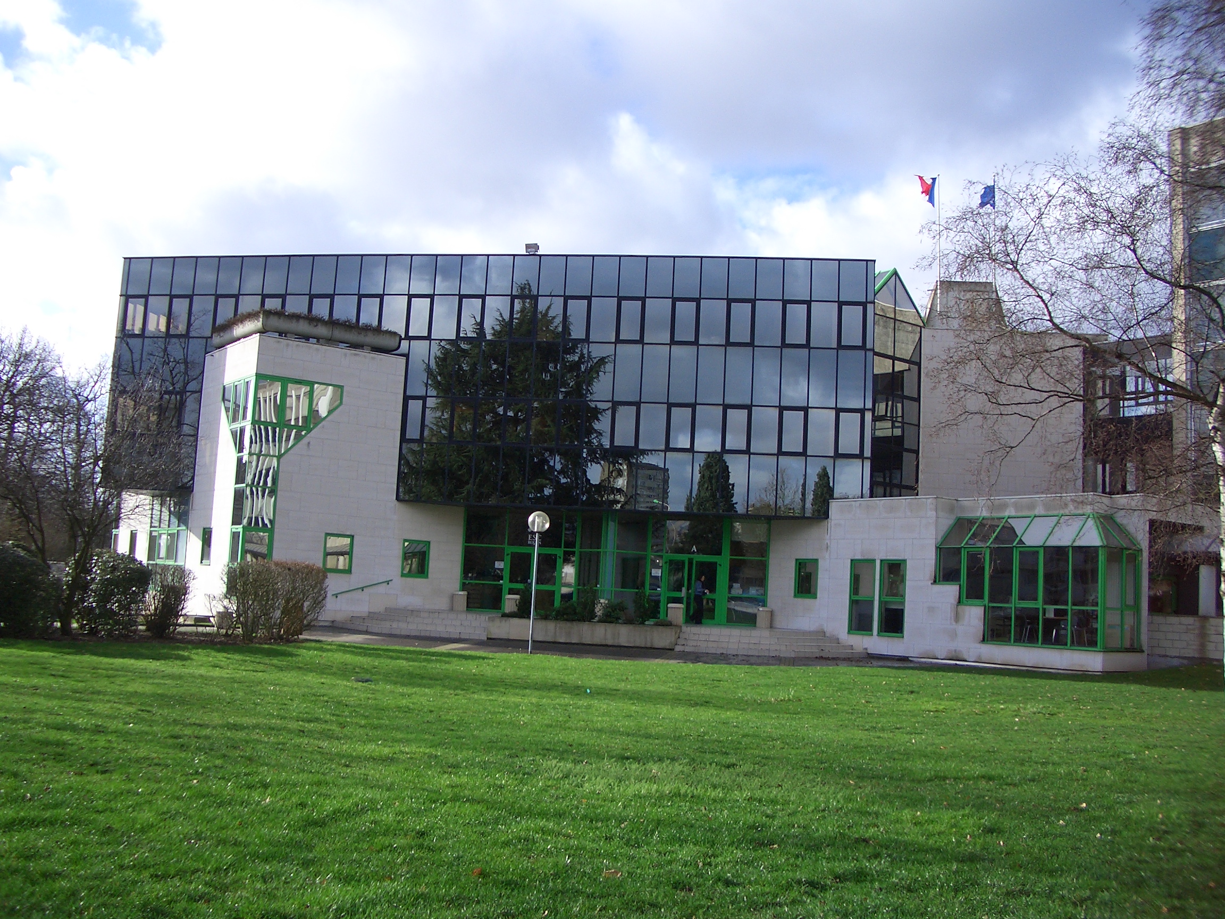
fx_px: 1239
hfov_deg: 52.6
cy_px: 460
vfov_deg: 40.7
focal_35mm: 35
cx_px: 612
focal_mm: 5.8
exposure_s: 1/640
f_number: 2.6
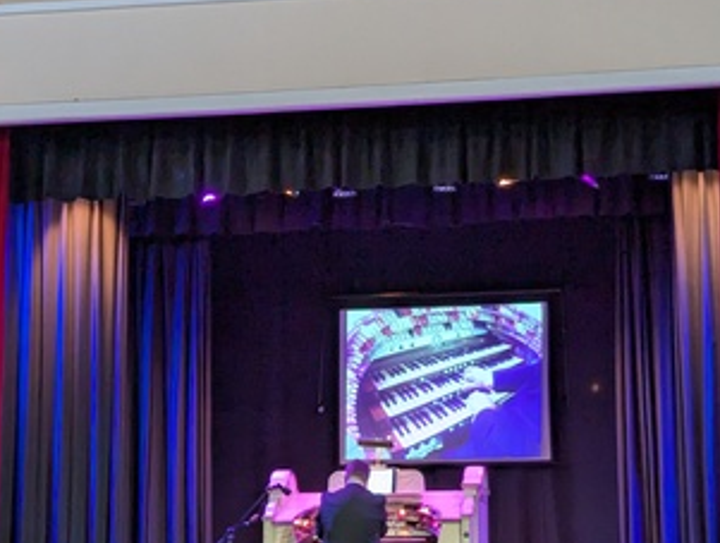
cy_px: 275
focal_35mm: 102
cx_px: 311
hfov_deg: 19.2
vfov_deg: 14.6
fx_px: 2126
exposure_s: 1/99.9
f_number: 1.85
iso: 292
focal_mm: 6.81
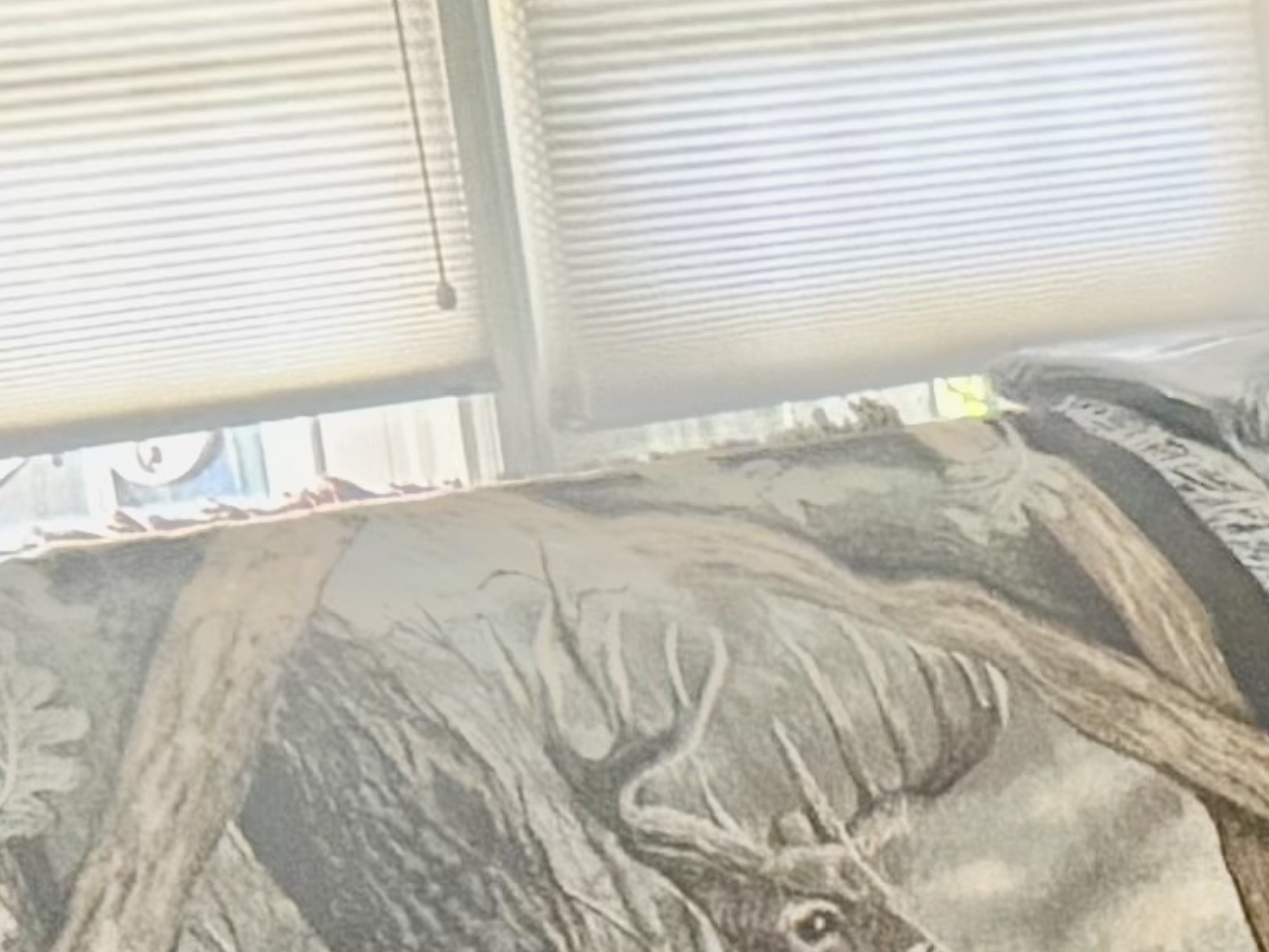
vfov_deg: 8.0
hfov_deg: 10.1
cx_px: 2457
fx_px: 6673
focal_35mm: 182
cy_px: 1473
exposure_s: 1/60
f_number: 1.78
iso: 500
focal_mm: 6.76
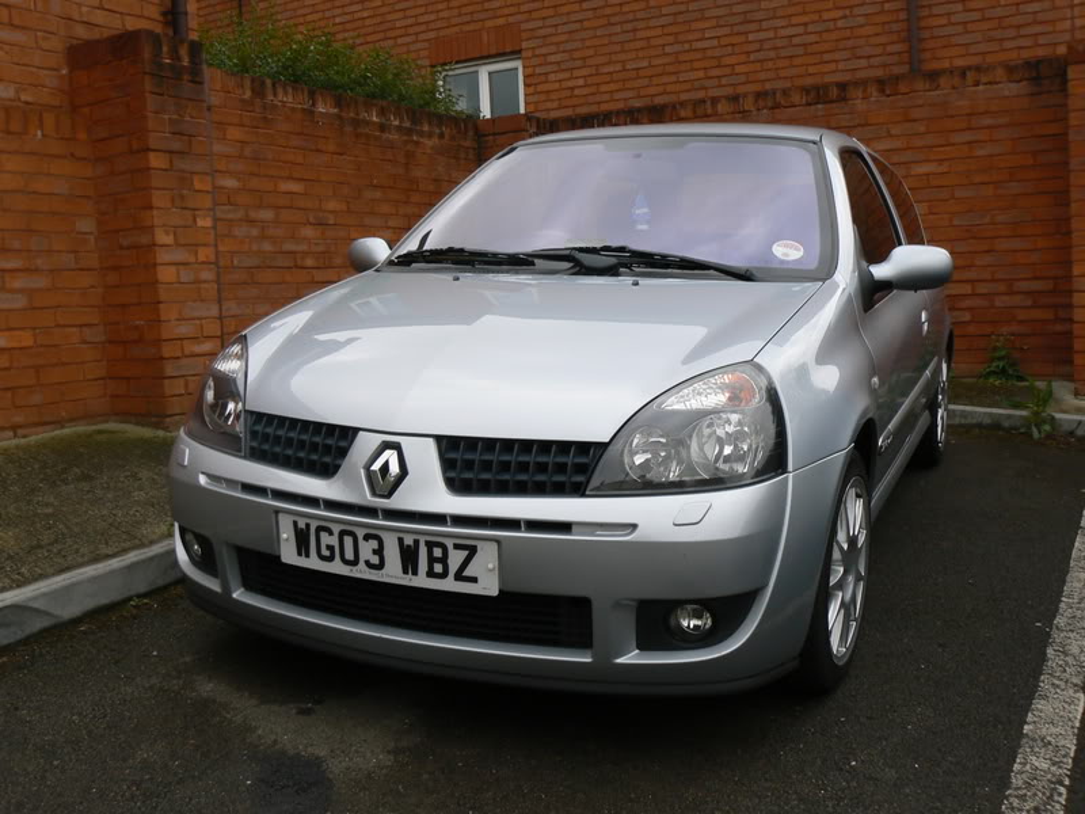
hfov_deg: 51.4
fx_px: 1128
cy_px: 407
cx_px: 542
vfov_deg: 39.7
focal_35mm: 36
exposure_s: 1/100
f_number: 5.6
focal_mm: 6
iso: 80
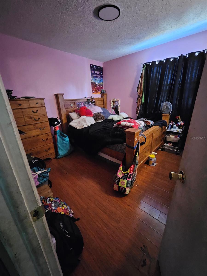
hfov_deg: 89.9
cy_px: 138
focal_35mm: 13
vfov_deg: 106.2
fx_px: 104
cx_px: 104
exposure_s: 1/24
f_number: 2.2
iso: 1600
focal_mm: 1.74
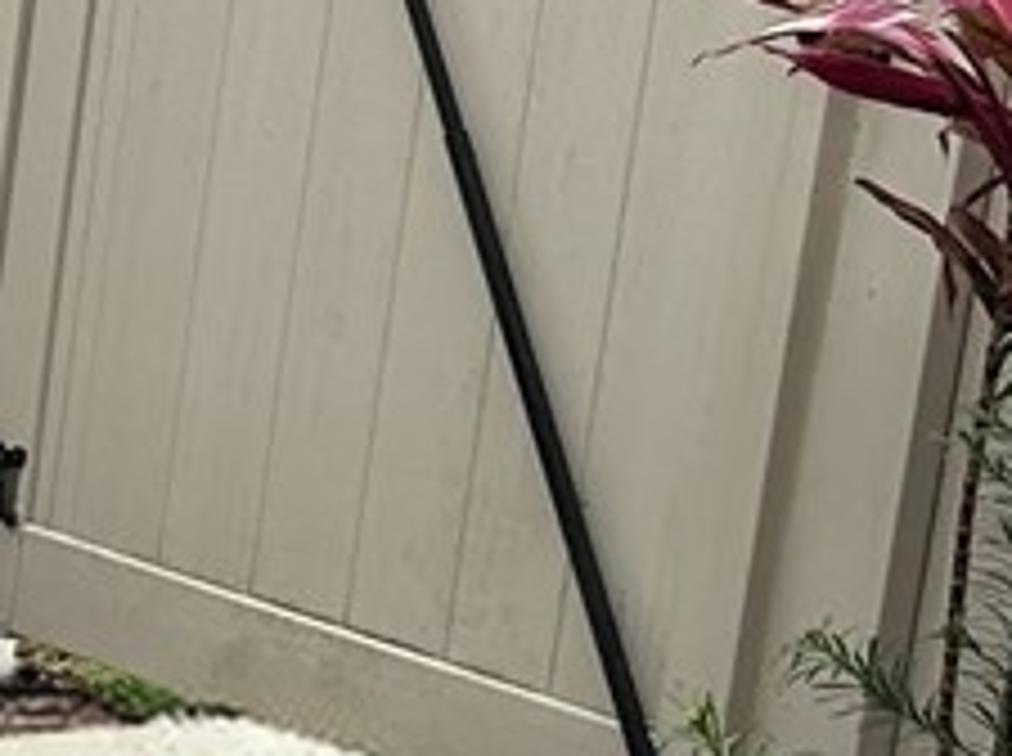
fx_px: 4991
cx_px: -1619
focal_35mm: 171
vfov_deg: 8.6
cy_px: 590
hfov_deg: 9.8
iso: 80
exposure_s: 1/729
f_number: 1.78
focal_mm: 6.86
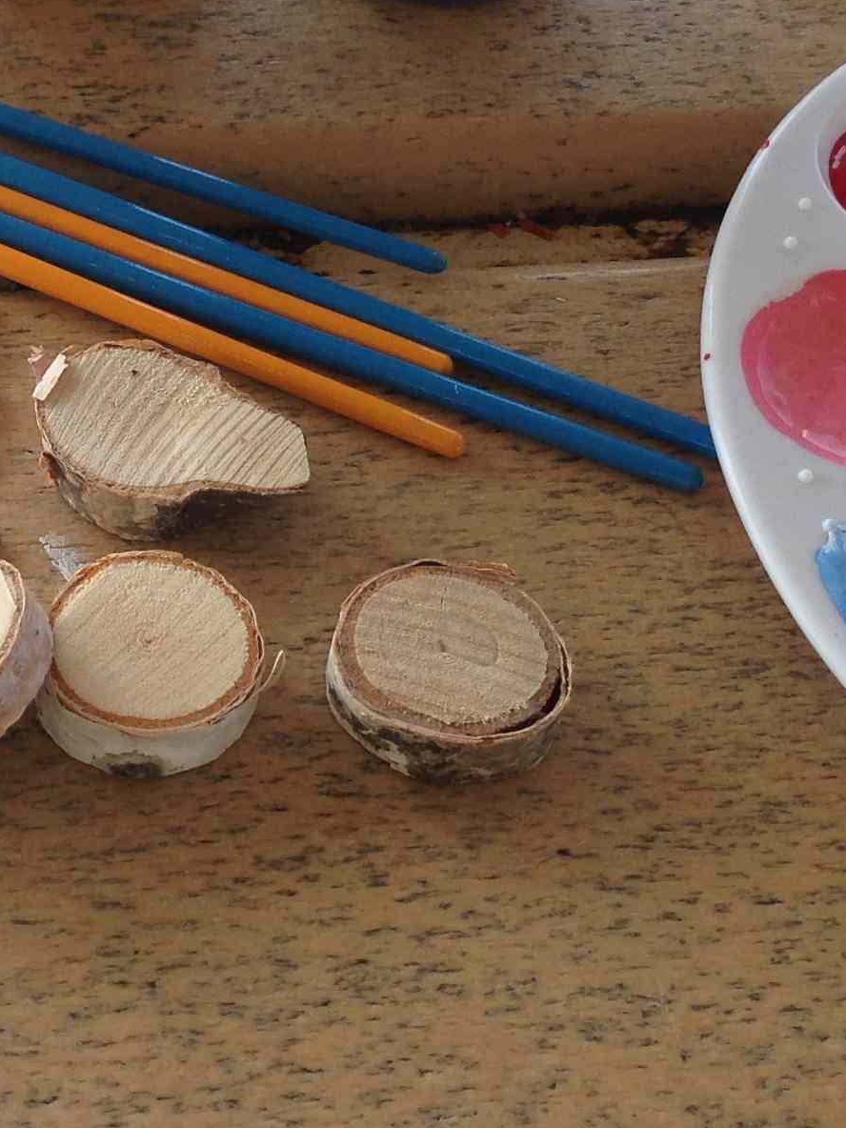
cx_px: -17
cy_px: 199
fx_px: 2965
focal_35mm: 91
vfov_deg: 21.2
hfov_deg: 15.9
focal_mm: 4.12
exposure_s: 1/301
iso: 50
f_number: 2.4
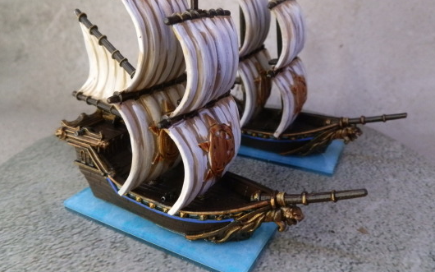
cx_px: 218
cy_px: 108
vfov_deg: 41.6
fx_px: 356
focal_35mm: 30
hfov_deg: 62.9
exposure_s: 1/160
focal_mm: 5
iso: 400
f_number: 3.1
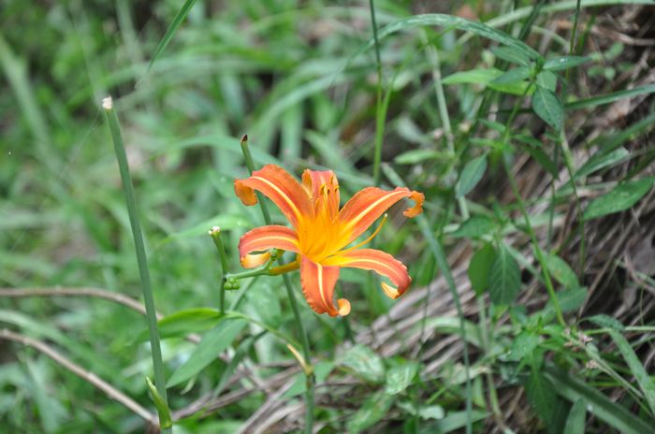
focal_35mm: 158
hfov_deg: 13.1
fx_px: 2860
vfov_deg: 8.7
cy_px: 217
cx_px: 328
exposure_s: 1/125
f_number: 6.3
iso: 640
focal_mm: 105
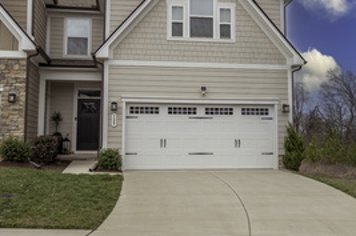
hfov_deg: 41.1
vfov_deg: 27.9
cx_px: 196
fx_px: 474
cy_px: 92
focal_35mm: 48
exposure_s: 1/400
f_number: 6.3
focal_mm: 32
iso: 125
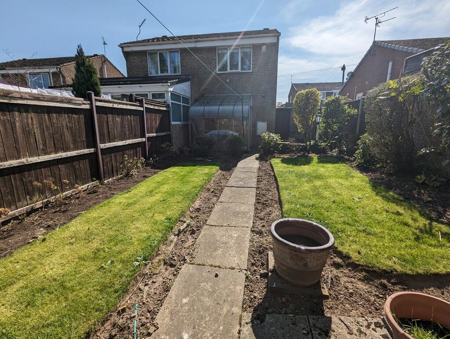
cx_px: 225
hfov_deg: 94.4
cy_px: 170
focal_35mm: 16
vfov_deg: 78.2
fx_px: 208
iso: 52
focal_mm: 2.35
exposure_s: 1/4310
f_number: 2.2
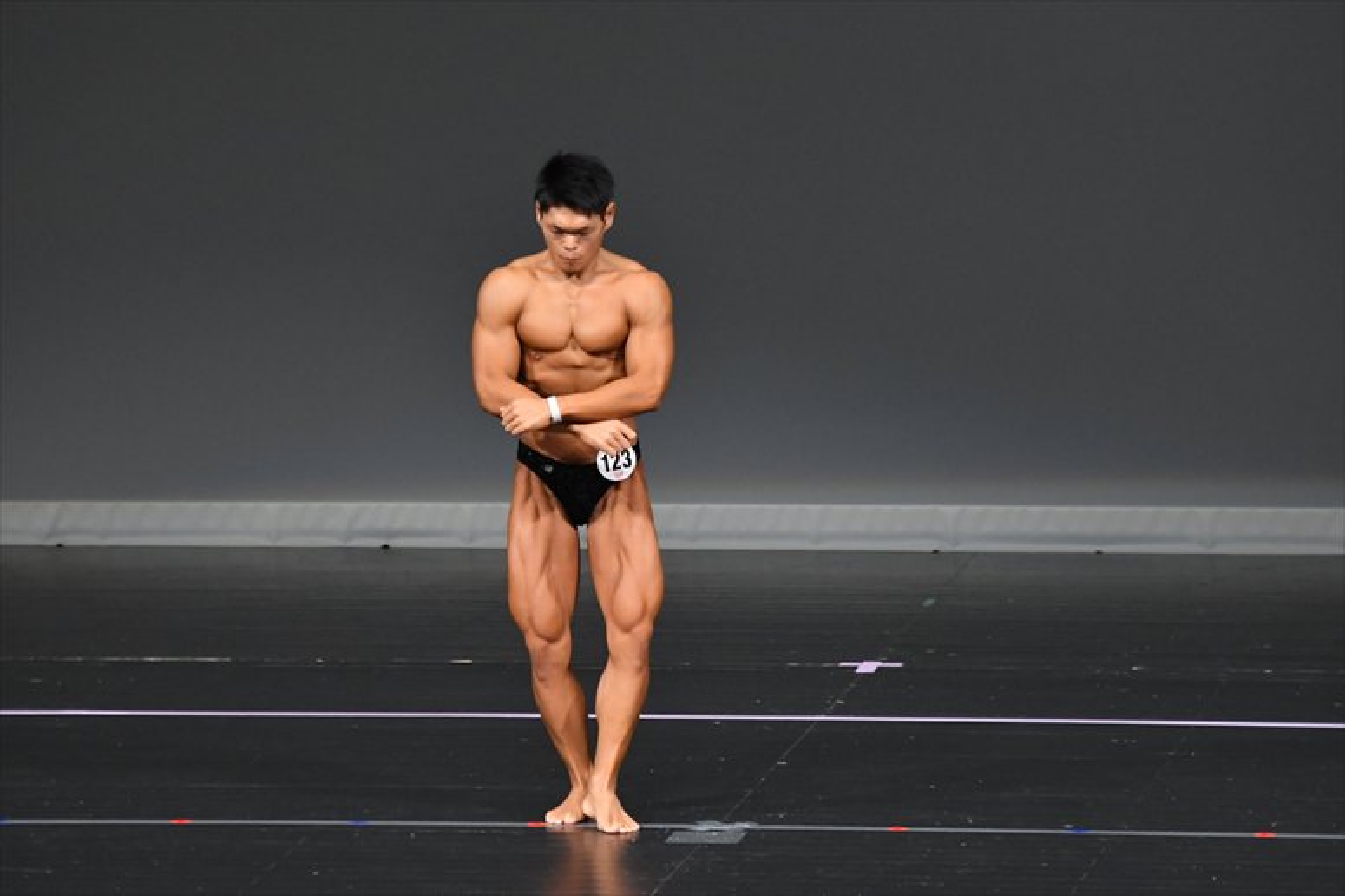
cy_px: 448
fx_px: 11763
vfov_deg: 4.4
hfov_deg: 6.5
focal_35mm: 315
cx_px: 672
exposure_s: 1/400
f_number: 5.6
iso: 4000
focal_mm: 210
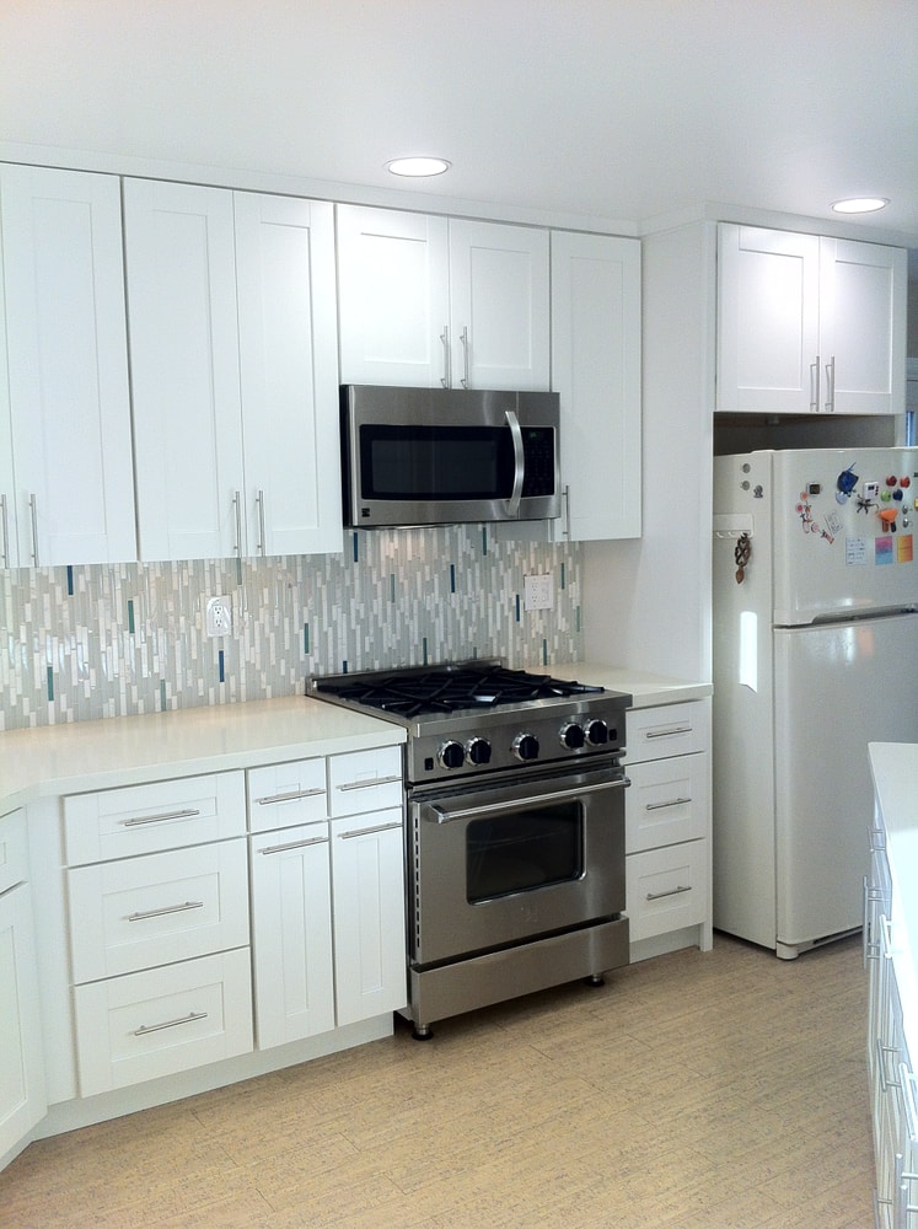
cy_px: 614
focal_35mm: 35
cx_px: 459
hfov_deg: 40.6
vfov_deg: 52.7
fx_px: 1241
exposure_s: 1/50
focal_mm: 3.85
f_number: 2.8
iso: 80
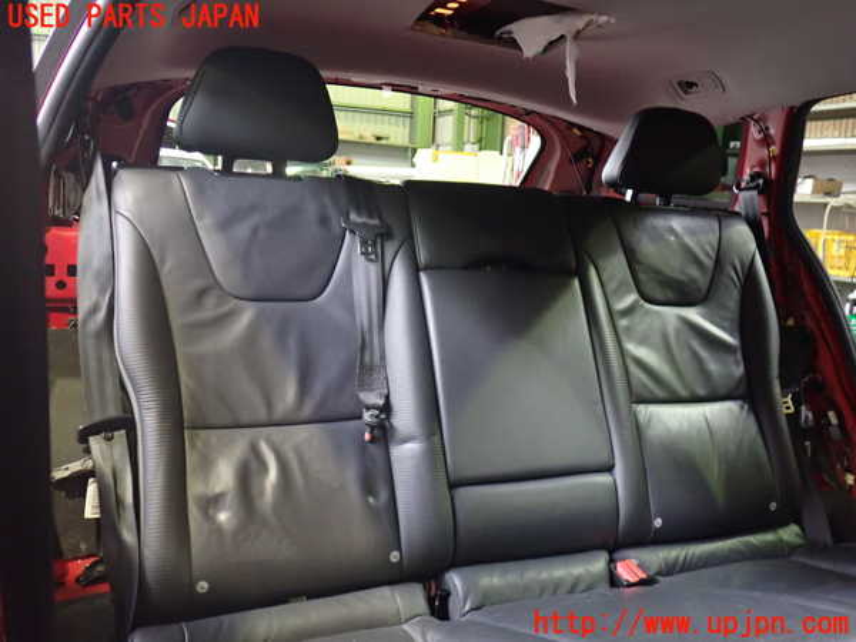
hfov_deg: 60.0
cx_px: 428
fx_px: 742
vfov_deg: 46.8
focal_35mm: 30
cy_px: 321
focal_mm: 5.4
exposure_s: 1/25
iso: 800
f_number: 2.3
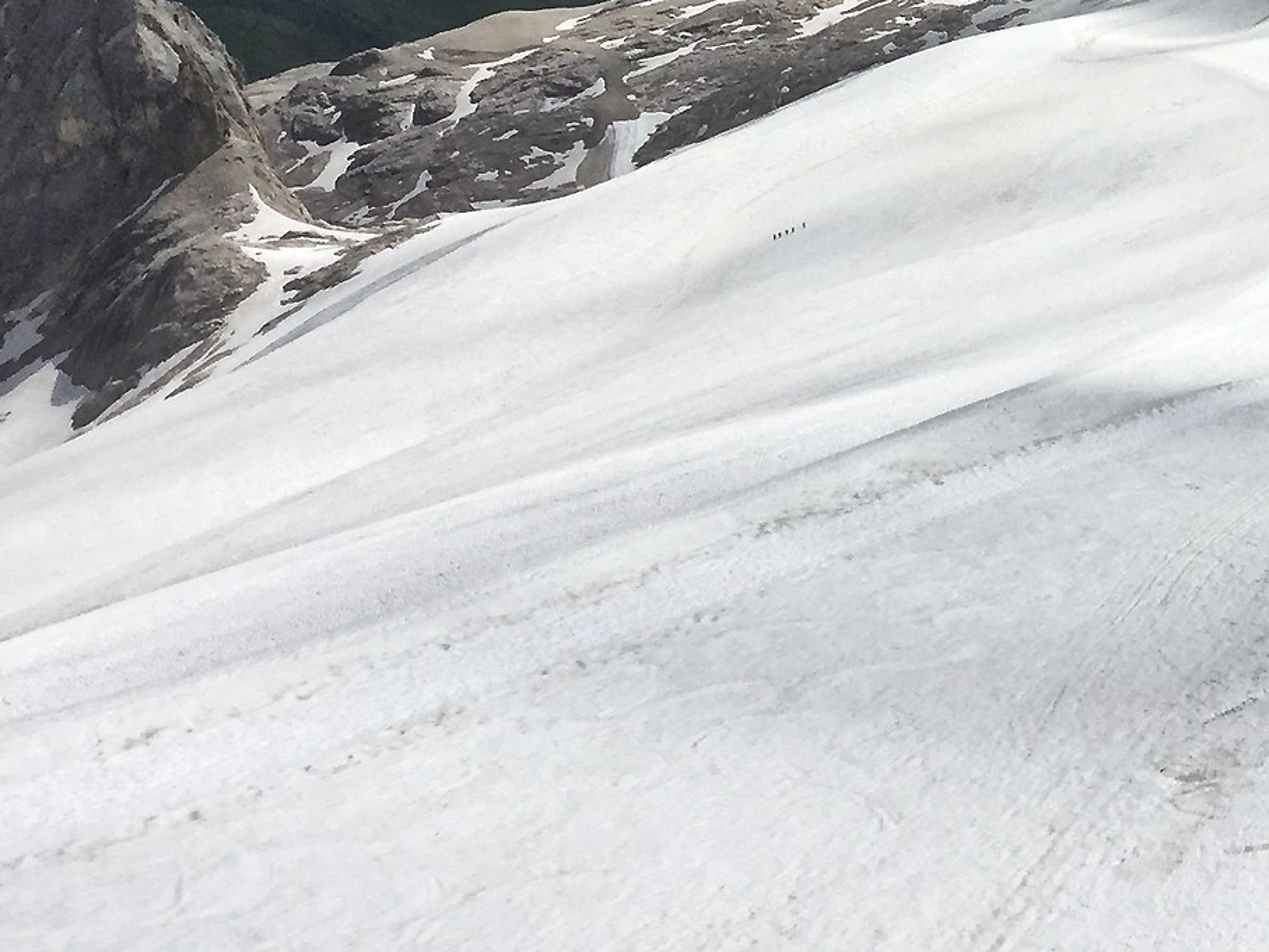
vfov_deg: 17.3
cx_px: 1114
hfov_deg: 23.3
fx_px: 3006
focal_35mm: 82
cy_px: -113
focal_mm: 3.3
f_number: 2.4
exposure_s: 1/3891
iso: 25
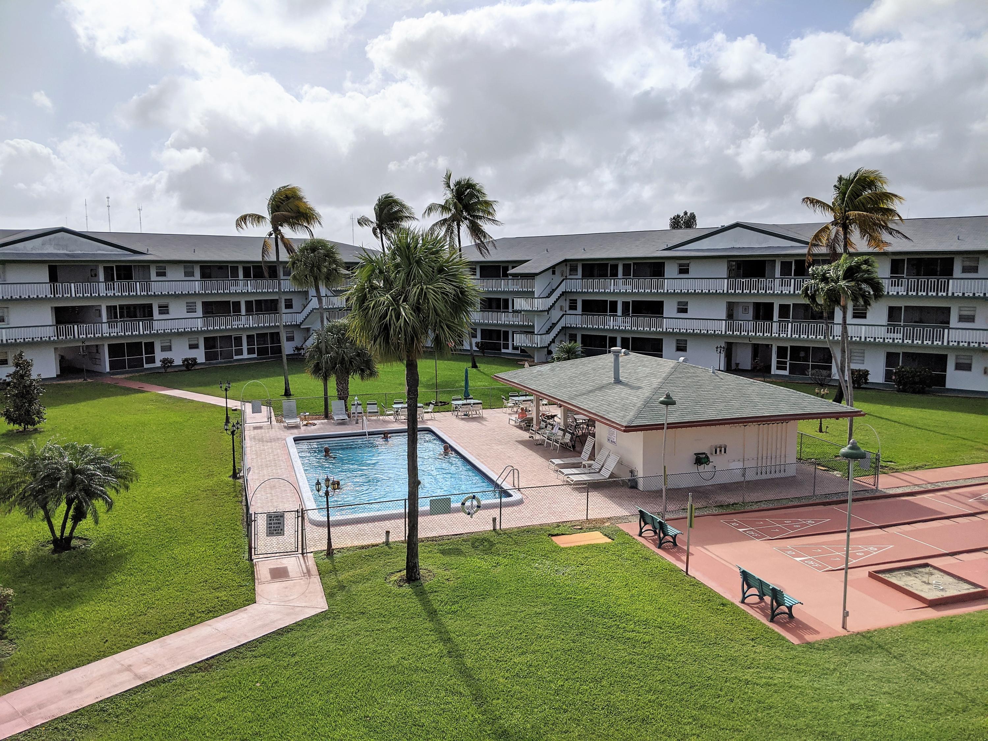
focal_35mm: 27
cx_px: 494
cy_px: 370
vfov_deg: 51.4
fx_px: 771
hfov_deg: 65.3
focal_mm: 4.44
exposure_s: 1/11494
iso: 73
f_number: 1.8
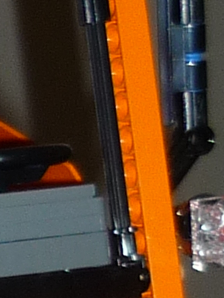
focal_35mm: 305
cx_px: -283
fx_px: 2629
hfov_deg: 4.8
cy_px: 302
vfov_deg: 6.5
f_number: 2.9
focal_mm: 6
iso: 100
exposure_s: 1/30
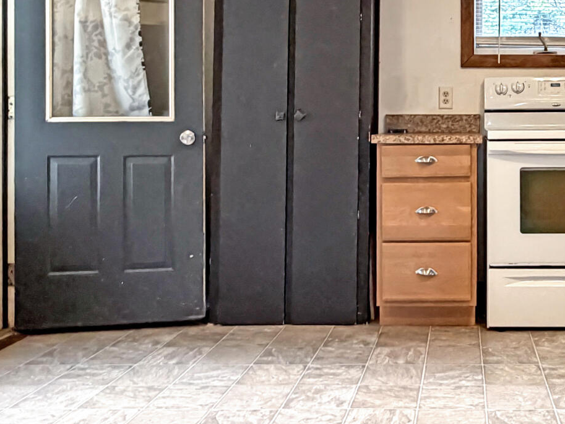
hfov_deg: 39.3
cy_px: 111
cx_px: 467
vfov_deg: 31.0
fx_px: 751
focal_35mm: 46
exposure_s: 1/60
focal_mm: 2.22
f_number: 2.2
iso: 400
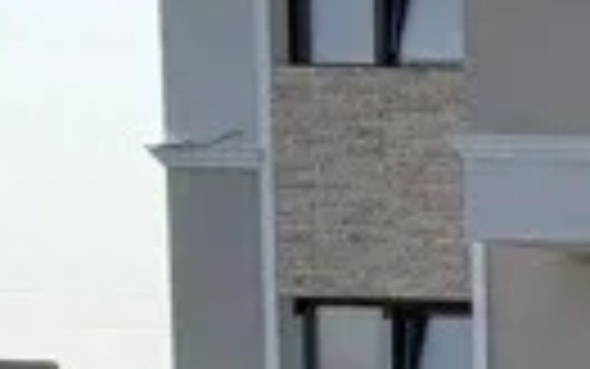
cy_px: 549
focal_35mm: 113
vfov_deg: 11.2
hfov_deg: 9.0
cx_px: 2189
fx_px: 1818
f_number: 2.2
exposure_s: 1/864
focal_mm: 2.22
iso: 20
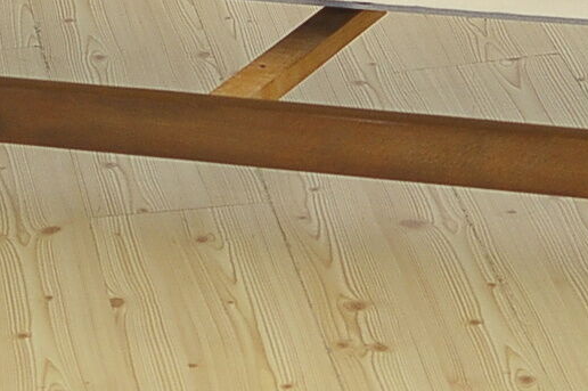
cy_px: -193
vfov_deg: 6.2
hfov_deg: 9.4
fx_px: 3558
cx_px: 271
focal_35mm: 218
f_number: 1.8
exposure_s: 1/160
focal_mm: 35
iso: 400
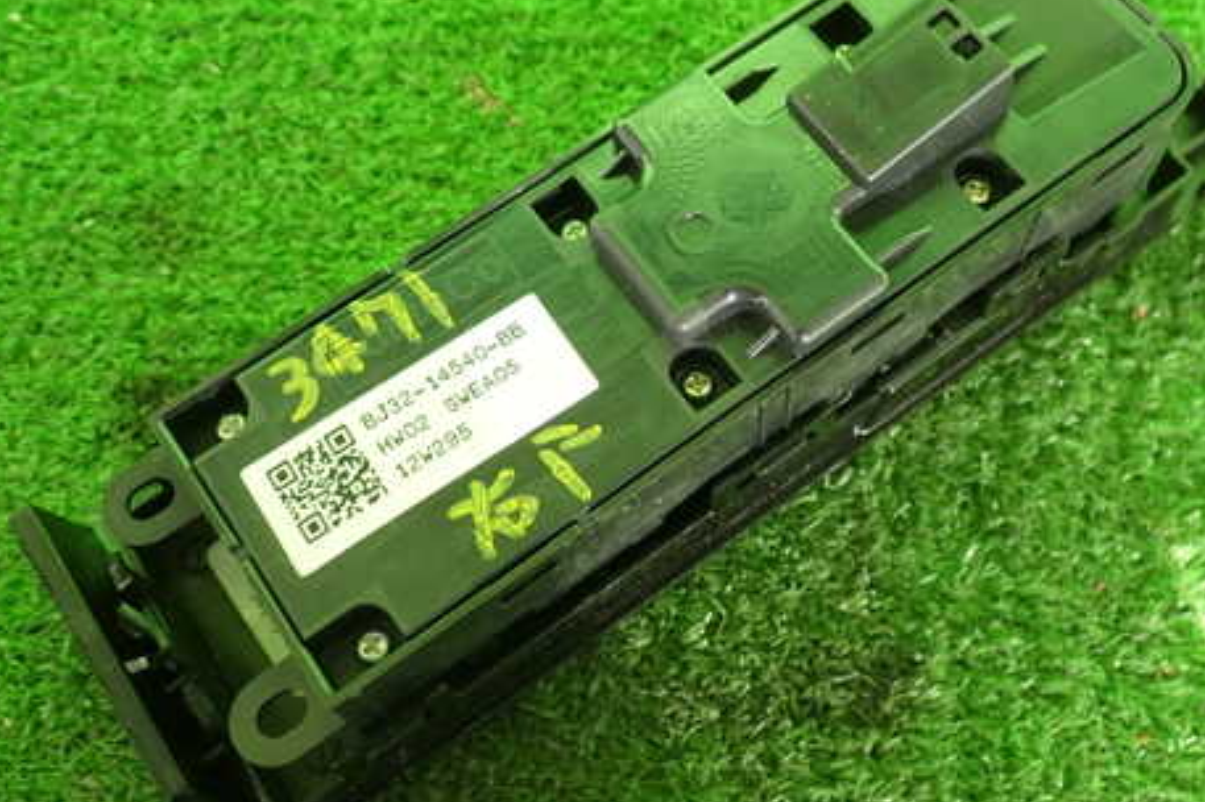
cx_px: 672
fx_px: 1371
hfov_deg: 47.3
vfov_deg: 32.5
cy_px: 340
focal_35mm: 41
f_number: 2.3
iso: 125
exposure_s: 1/60
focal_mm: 5.4
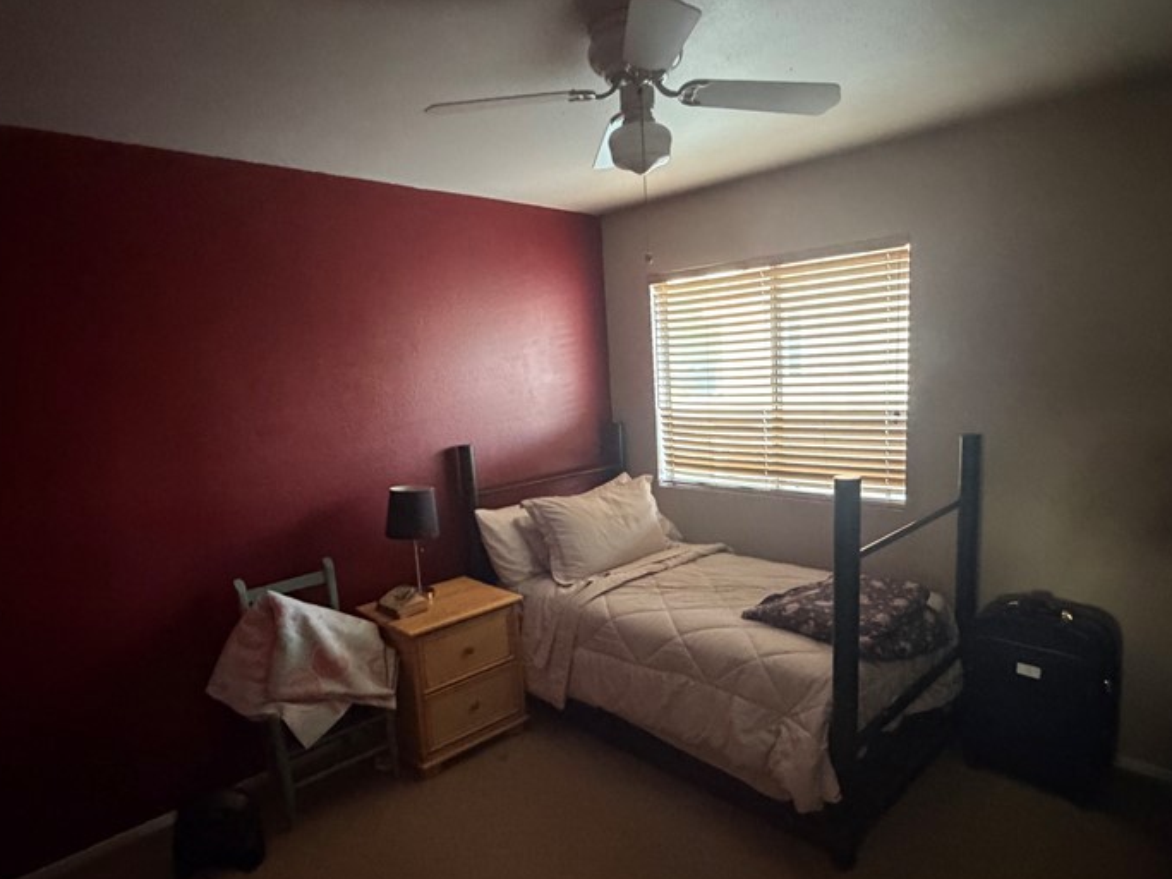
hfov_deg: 78.9
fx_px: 711
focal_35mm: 21
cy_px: 489
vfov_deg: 63.2
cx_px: 633
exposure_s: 1/30
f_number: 2.2
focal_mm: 2.22
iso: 1250
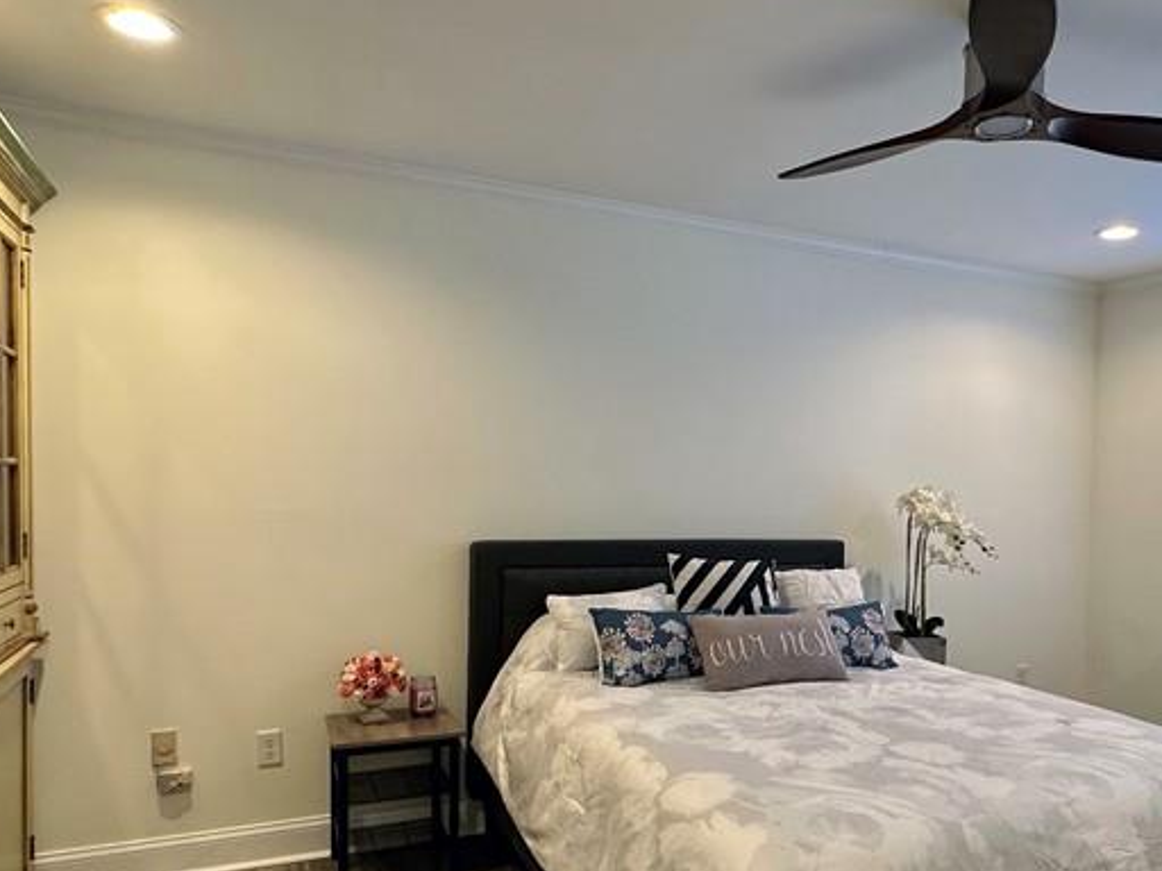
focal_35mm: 28
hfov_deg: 62.6
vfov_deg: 49.4
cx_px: 726
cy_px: 526
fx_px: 940
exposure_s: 1/60
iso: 160
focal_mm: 2.22
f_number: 2.2
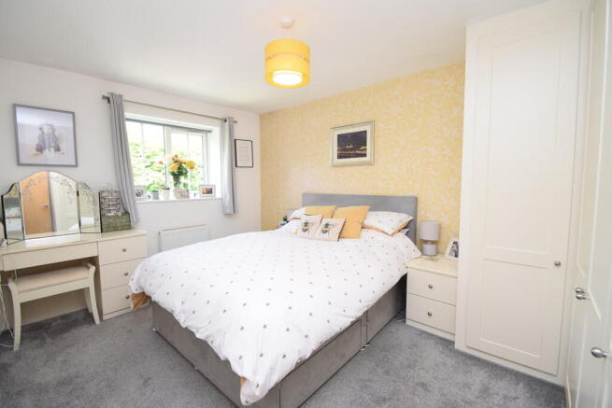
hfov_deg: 100.4
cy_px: 204
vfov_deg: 77.4
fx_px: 255
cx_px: 306
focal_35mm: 15
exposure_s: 1/100
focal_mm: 10
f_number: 5
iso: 800
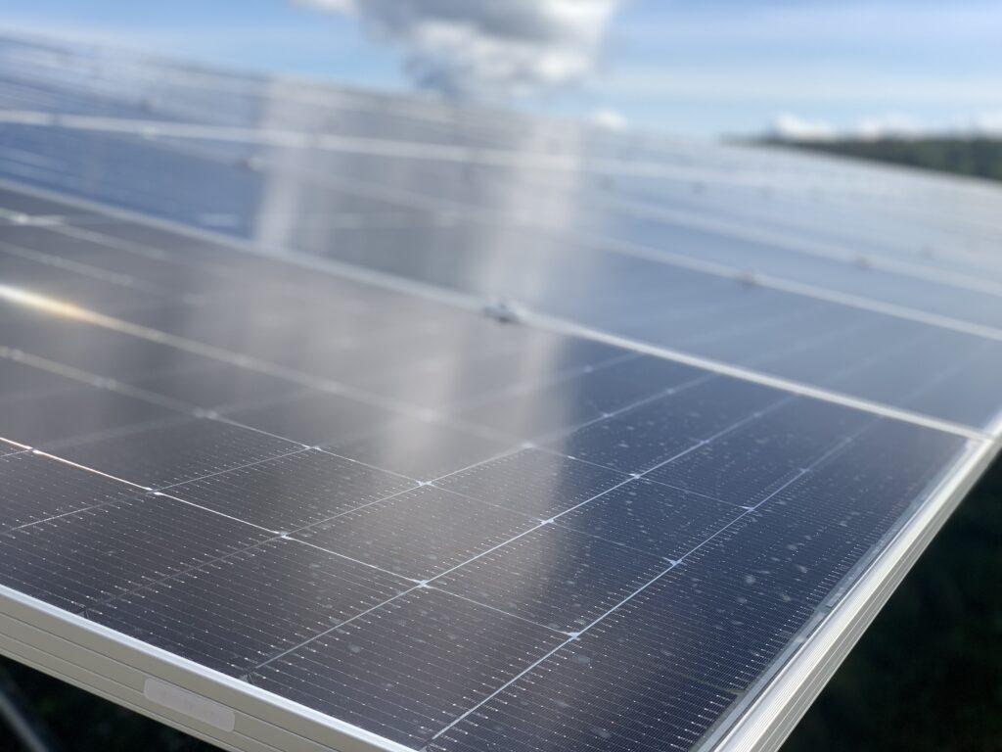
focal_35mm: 52
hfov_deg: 36.8
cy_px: 376
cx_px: 501
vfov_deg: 28.0
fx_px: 1505
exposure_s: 1/888
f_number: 2.4
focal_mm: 6
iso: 16
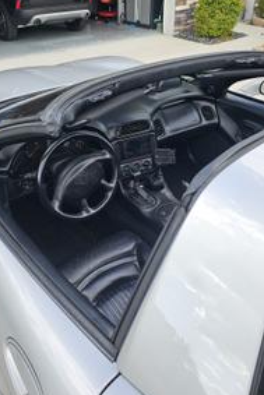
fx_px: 352
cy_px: 161
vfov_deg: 58.3
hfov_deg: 41.1
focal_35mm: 32
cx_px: 117
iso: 12
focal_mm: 6.3
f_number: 1.7
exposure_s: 1/120
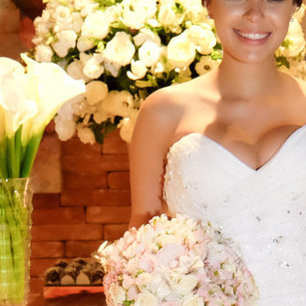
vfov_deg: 13.1
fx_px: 1330
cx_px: 347
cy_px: 196
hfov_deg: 12.9
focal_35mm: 133
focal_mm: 26.5
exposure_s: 1/40
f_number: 4
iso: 3200
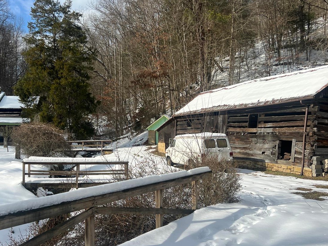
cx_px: 140
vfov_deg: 39.7
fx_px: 341
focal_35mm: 36
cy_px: 124
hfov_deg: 51.2
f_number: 1.5
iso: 50
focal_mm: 5.7
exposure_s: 1/5319
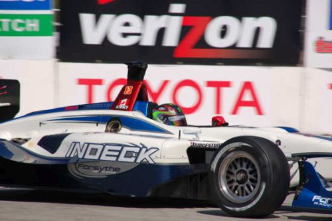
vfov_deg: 4.6
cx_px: 166
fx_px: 2766
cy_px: 110
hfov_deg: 6.9
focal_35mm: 300
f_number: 10
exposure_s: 1/500
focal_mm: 200
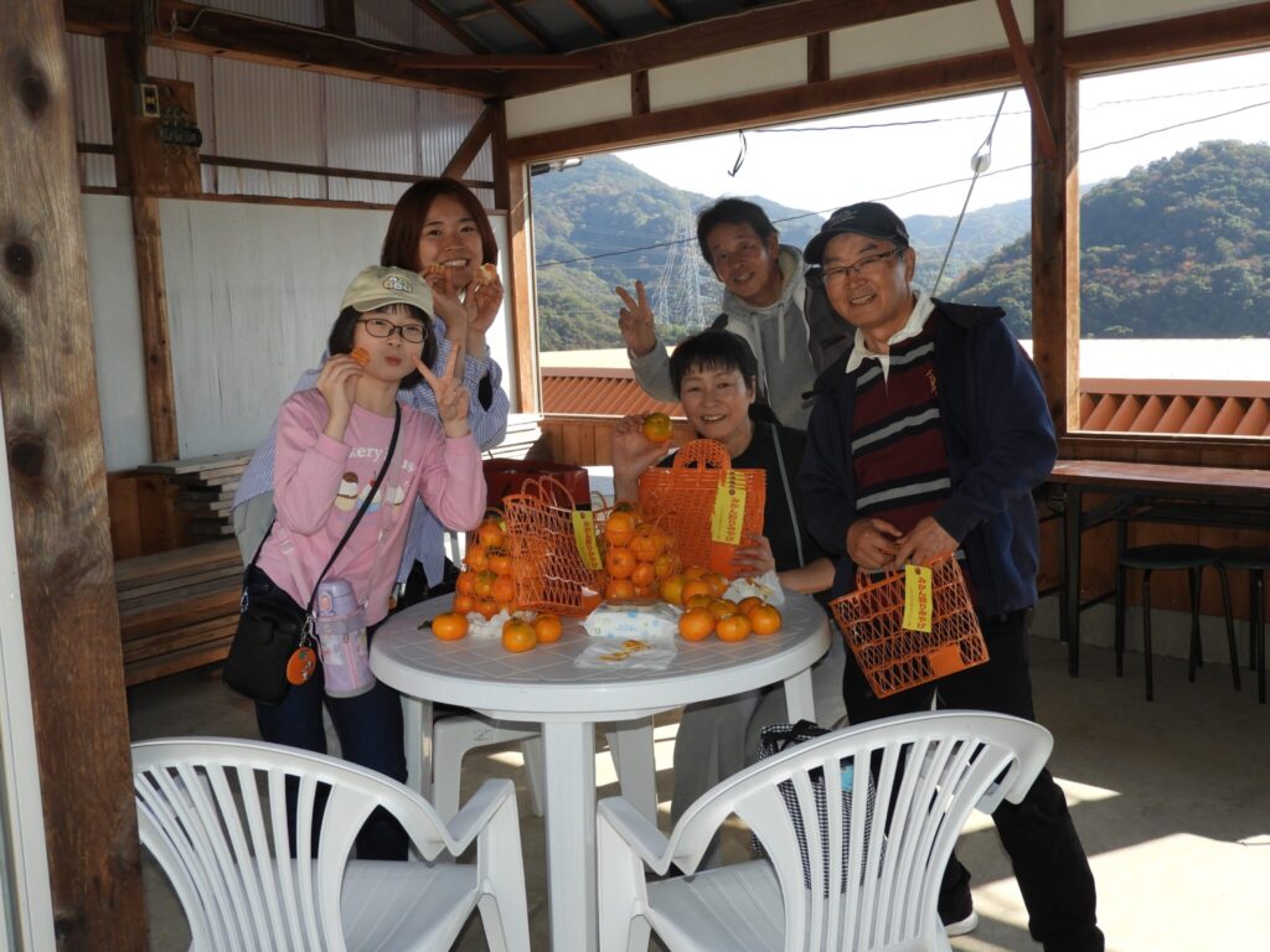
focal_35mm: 35
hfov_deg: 52.6
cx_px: 635
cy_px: 476
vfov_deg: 40.7
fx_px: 1284
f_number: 3.8
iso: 100
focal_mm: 6.3
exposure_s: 1/400
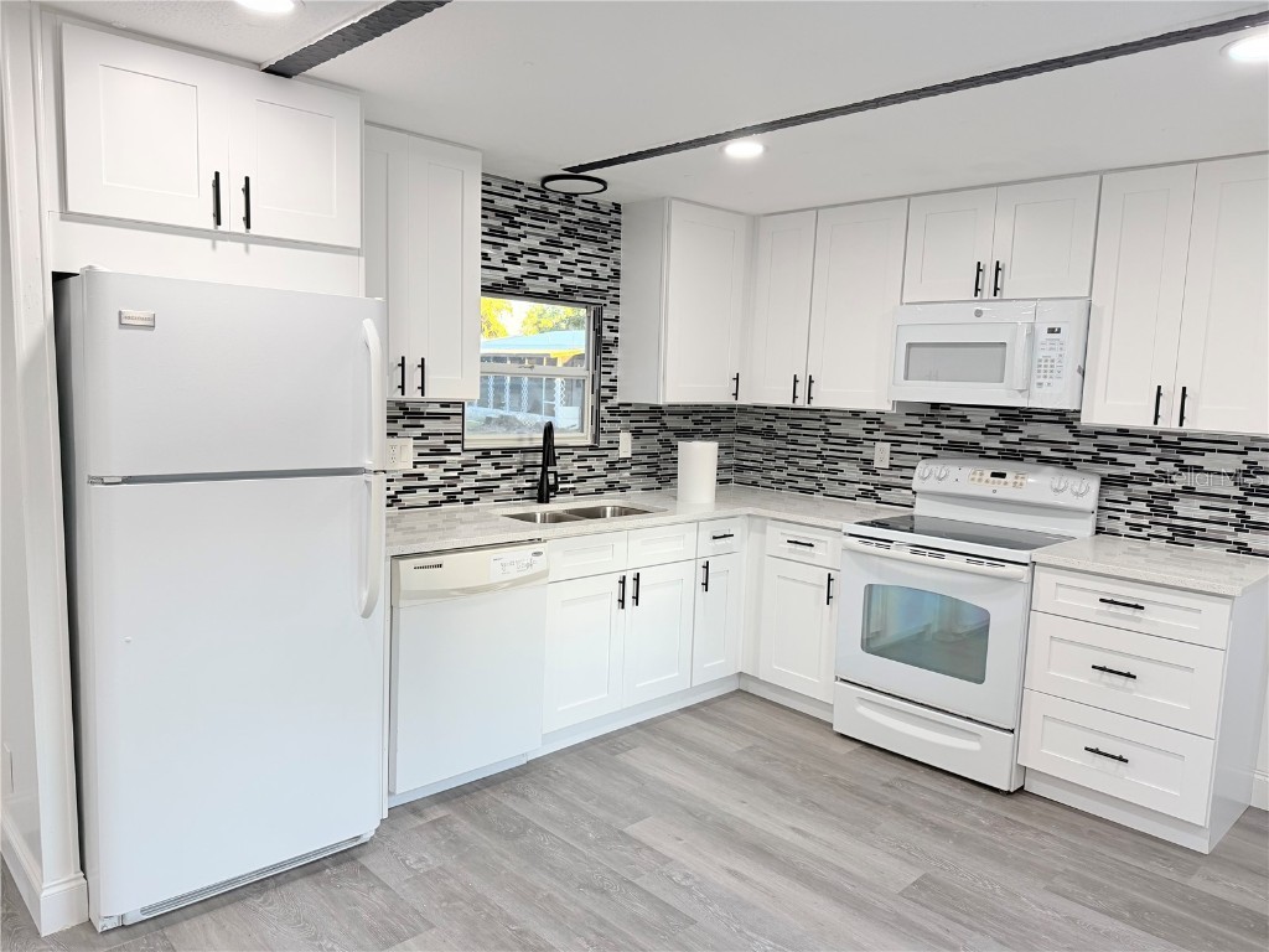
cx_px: 634
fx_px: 880
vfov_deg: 56.8
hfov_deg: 71.6
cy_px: 476
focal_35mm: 24
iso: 125
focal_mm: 6.76
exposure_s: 1/142
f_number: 1.78
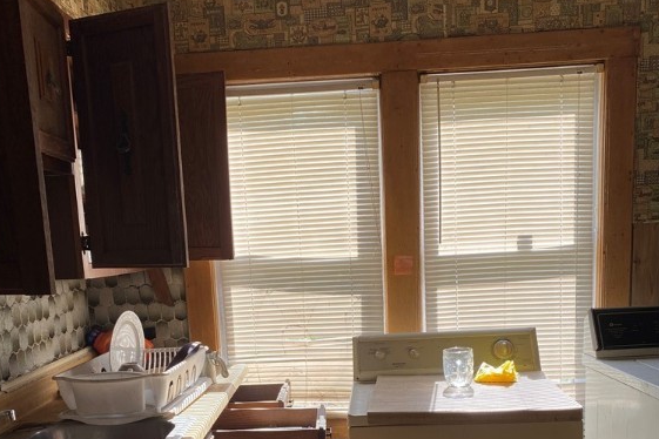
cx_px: 323
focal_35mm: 37
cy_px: 363
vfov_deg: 34.6
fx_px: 677
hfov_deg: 51.9
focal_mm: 4.25
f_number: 1.8
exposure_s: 1/122
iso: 32
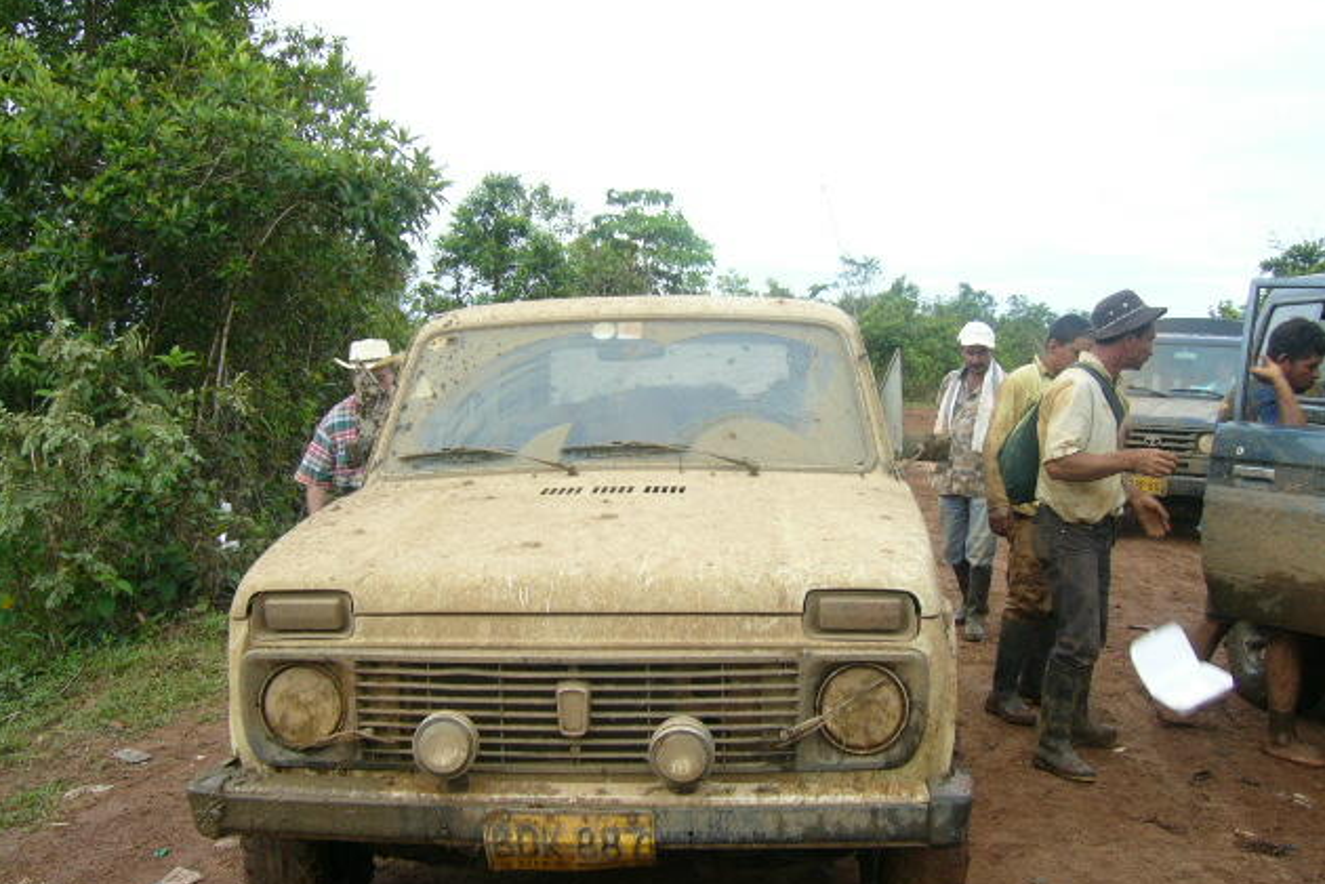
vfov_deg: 35.9
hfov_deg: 51.9
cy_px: 406
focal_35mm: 37
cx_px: 669
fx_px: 1362
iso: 50
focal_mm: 5.8
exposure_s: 1/60
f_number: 8
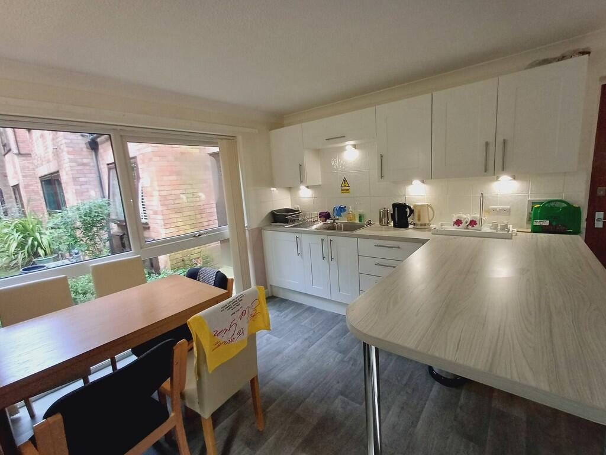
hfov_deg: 94.5
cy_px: 228
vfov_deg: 78.1
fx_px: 280
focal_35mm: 16
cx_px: 303
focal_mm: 1.64
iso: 125
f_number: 2.2
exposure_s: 1/50
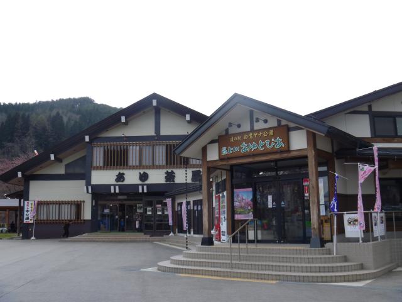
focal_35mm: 35
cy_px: 151
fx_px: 406
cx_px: 201
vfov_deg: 40.7
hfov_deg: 52.6
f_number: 4.5
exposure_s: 1/200
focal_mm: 6.3
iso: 80
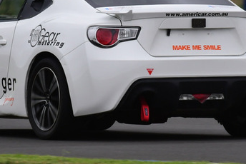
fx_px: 11927
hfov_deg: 1.2
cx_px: 98
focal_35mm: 1744
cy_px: 28
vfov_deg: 0.8
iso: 500
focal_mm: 500
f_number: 10
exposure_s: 1/640
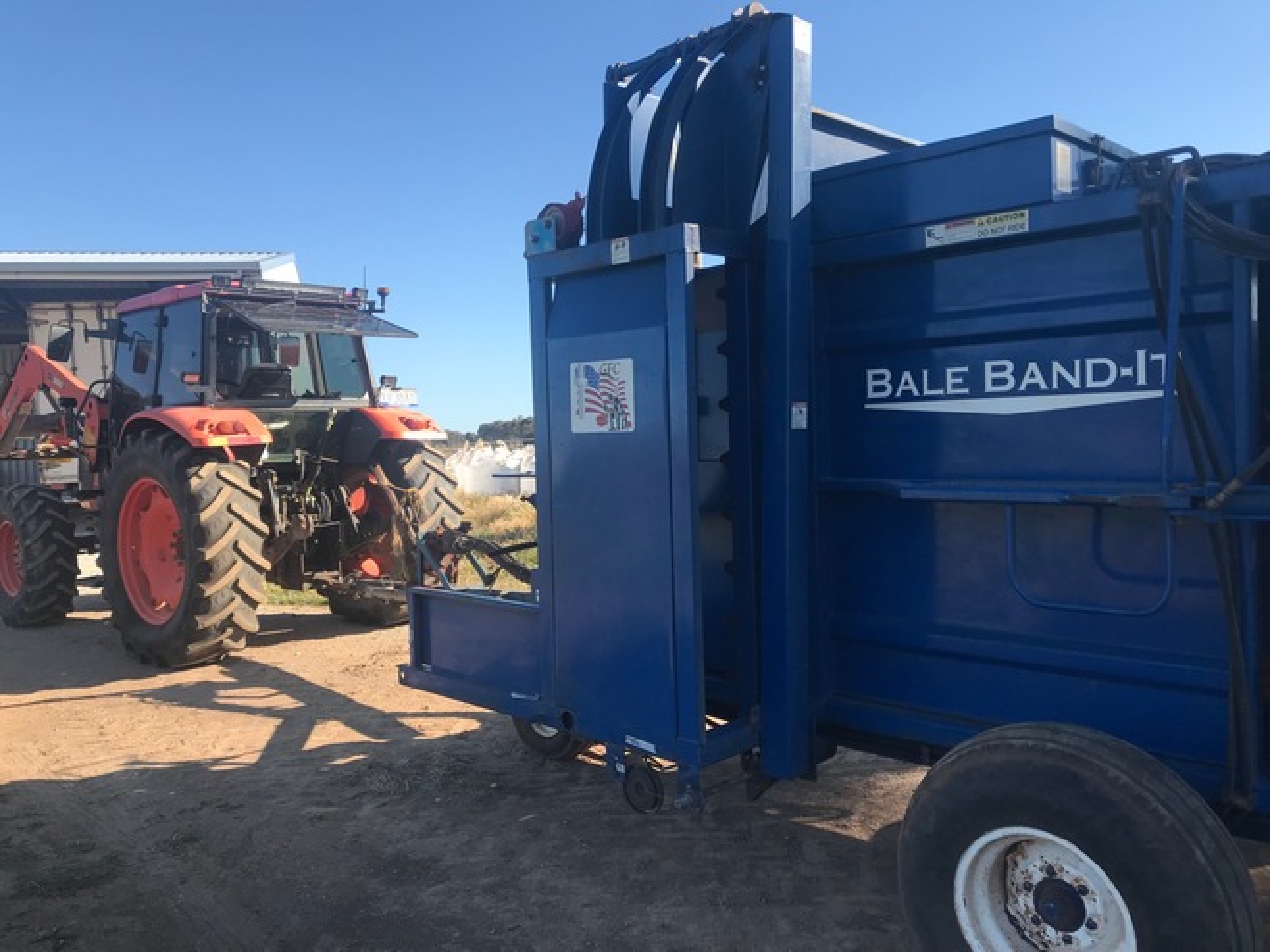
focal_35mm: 28
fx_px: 1027
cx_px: 635
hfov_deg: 63.4
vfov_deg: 49.7
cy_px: 476
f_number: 1.8
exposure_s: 1/1114
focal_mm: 3.99
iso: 20
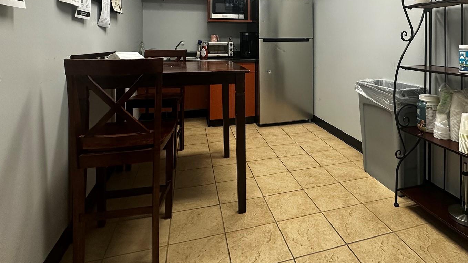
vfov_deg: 46.0
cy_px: 39
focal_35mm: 23
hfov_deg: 77.8
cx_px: 281
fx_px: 285
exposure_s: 1/60
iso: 160
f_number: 2.2
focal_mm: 2.22
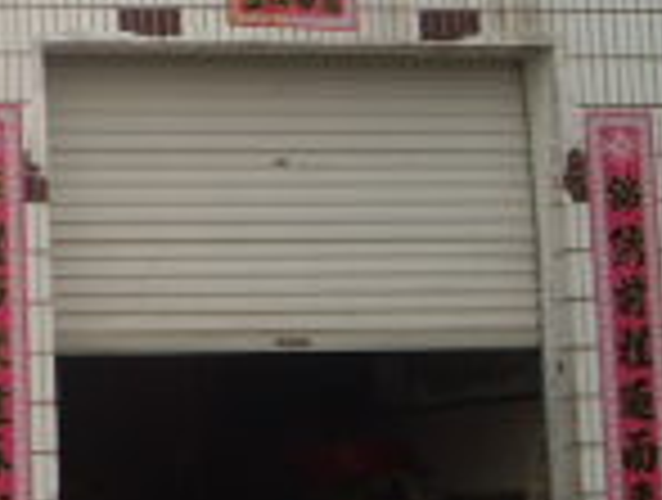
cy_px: -77
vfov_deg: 9.7
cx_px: -653
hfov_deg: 11.7
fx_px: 2914
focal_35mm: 152
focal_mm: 5.7
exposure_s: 1/154
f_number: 5.6
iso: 64
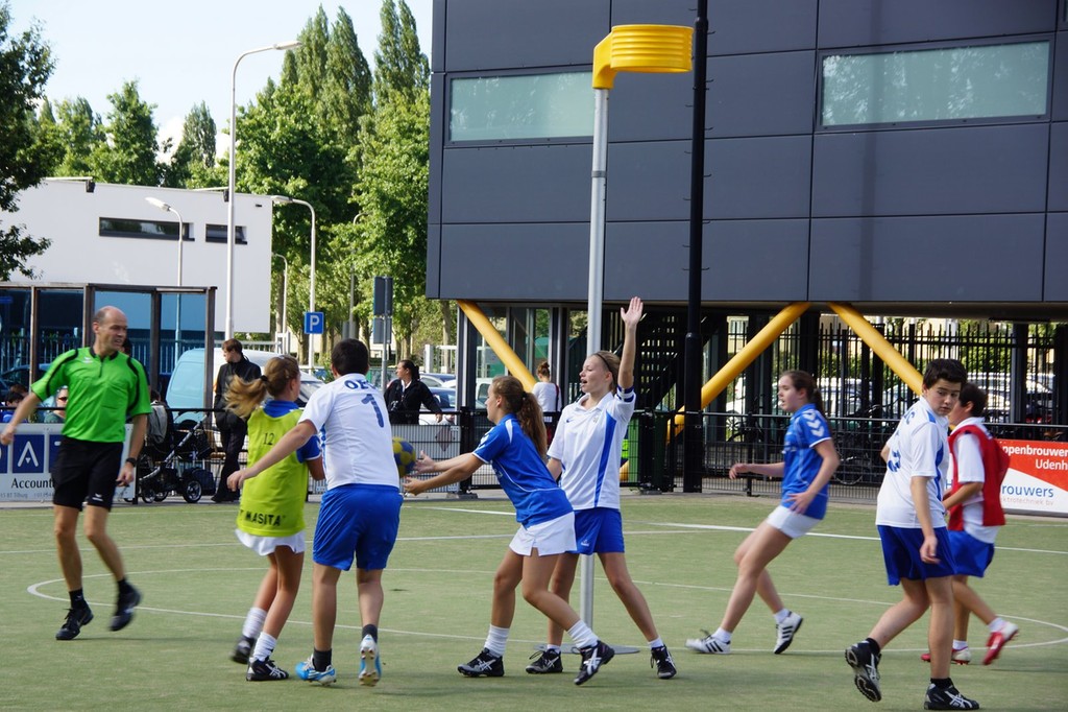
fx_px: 3336
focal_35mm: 112
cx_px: 534
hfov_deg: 18.2
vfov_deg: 12.2
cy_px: 356
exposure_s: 1/100
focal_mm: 75
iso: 100
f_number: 8
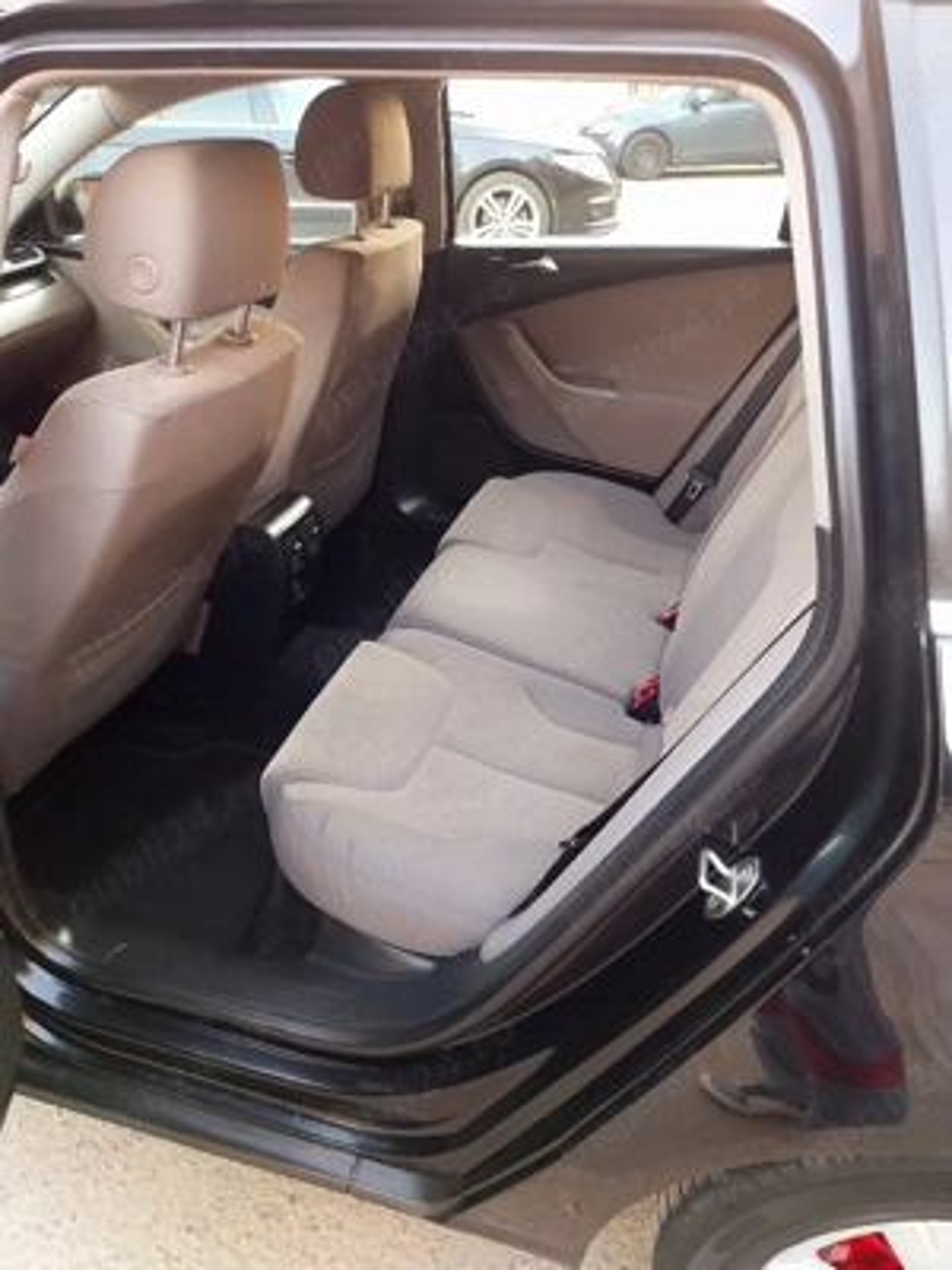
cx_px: 476
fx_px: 953
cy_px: 635
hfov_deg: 53.1
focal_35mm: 26
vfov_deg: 67.3
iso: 320
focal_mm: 4
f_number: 1.8
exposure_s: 1/33
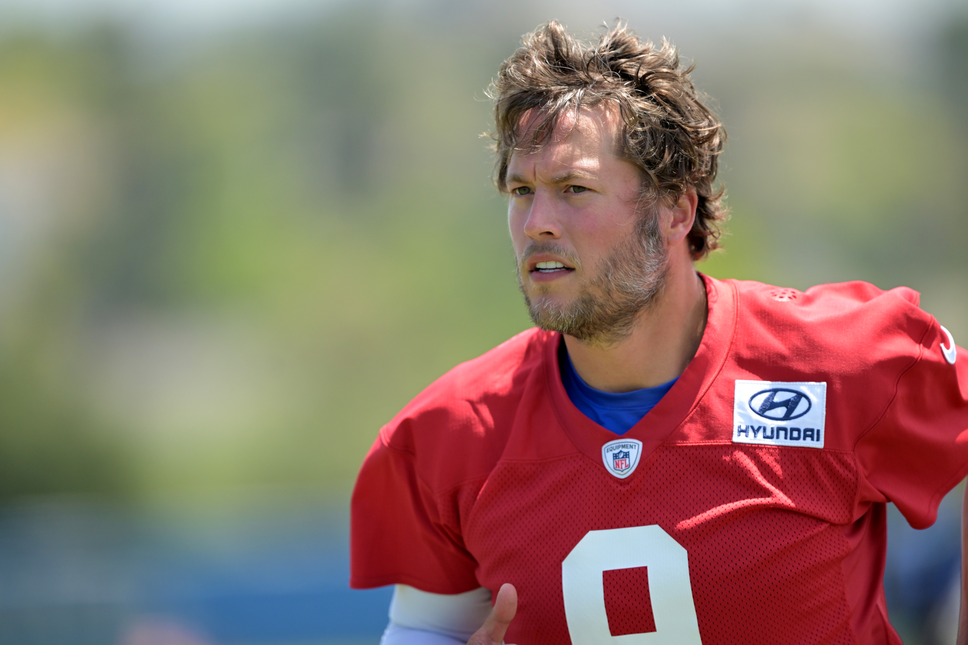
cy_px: 322
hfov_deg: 5.2
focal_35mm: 400
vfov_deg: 3.4
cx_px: 484
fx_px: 10755
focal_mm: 400
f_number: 2.8
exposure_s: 1/5000
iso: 900
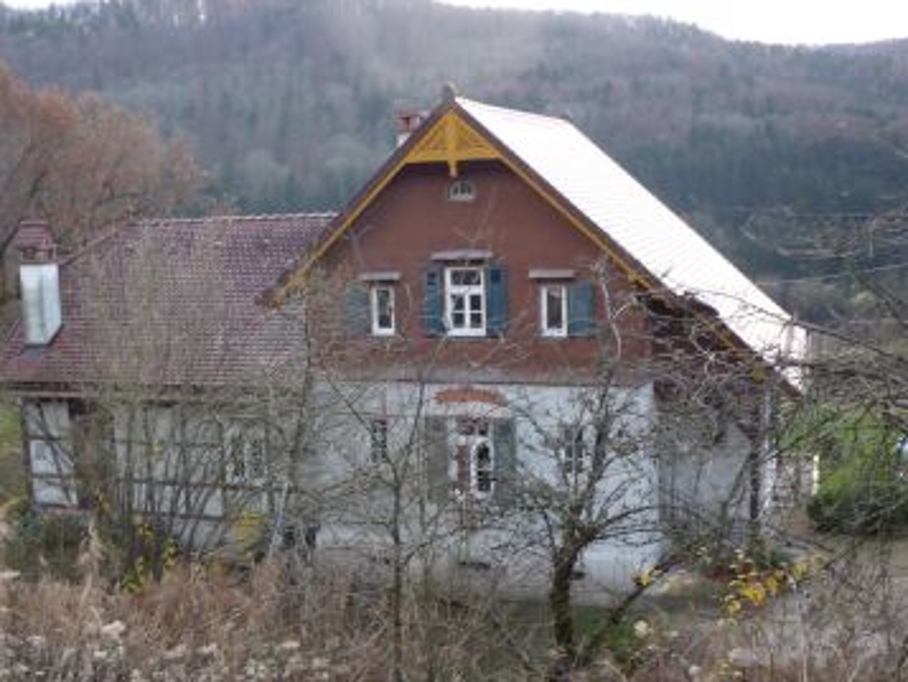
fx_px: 1128
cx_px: 366
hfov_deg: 43.6
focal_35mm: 43
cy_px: 372
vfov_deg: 33.6
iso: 100
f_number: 3.3
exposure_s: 1/100
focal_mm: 5.2
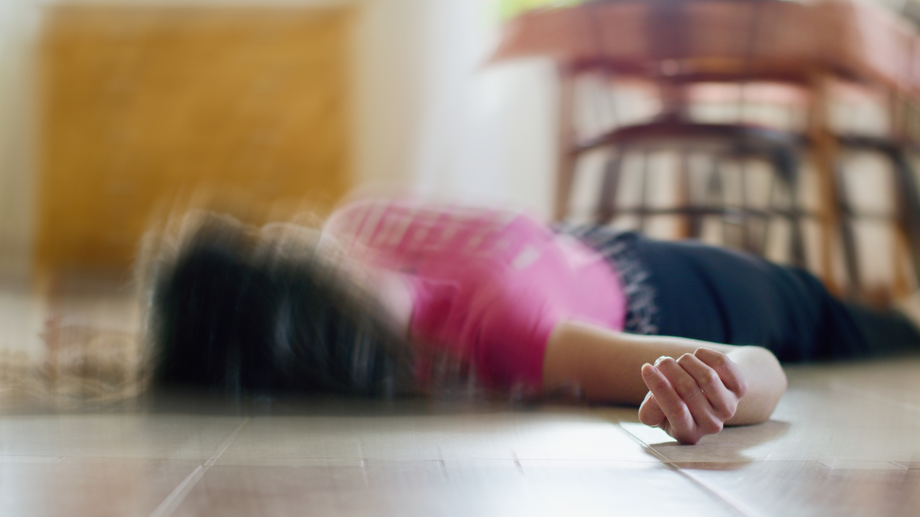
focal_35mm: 79
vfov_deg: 15.3
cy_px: 241
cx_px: 461
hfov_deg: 26.9
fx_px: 1927
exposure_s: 1/200
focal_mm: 50
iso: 400
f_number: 2.8
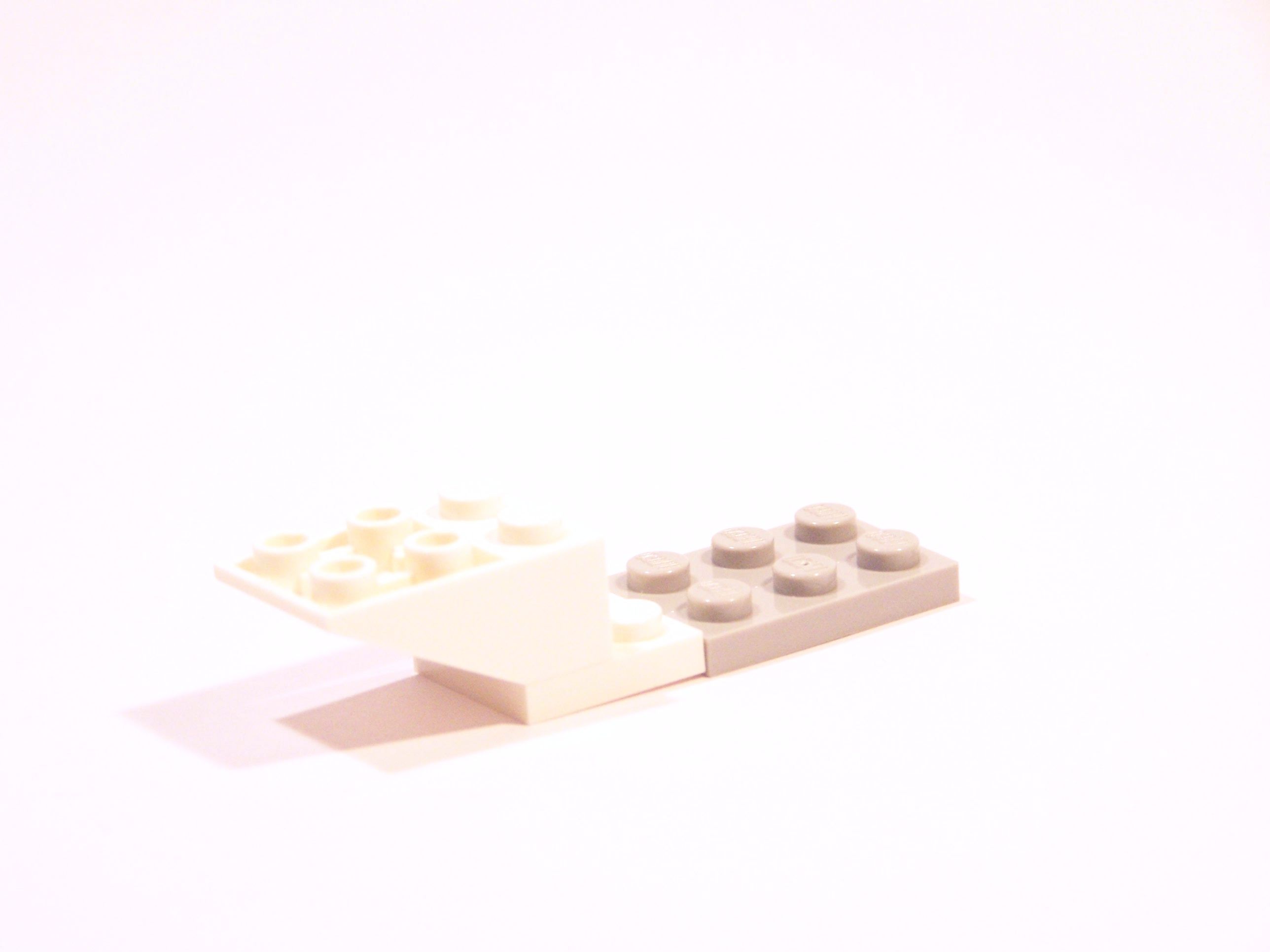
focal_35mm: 128
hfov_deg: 15.4
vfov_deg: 11.6
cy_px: 476
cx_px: 635
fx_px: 4696
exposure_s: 1/60
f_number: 3.2
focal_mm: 21.2
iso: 400
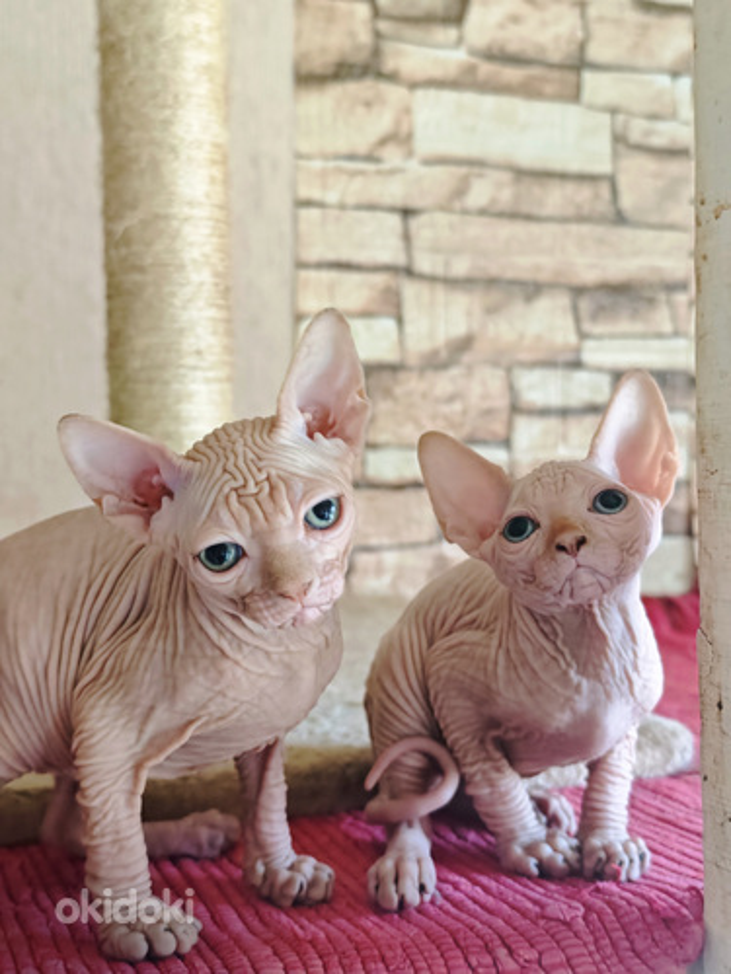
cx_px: 366
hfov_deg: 31.5
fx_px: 1295
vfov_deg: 41.2
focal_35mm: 46
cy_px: 487
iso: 1600
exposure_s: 1/71.7
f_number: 1.63
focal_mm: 8.72
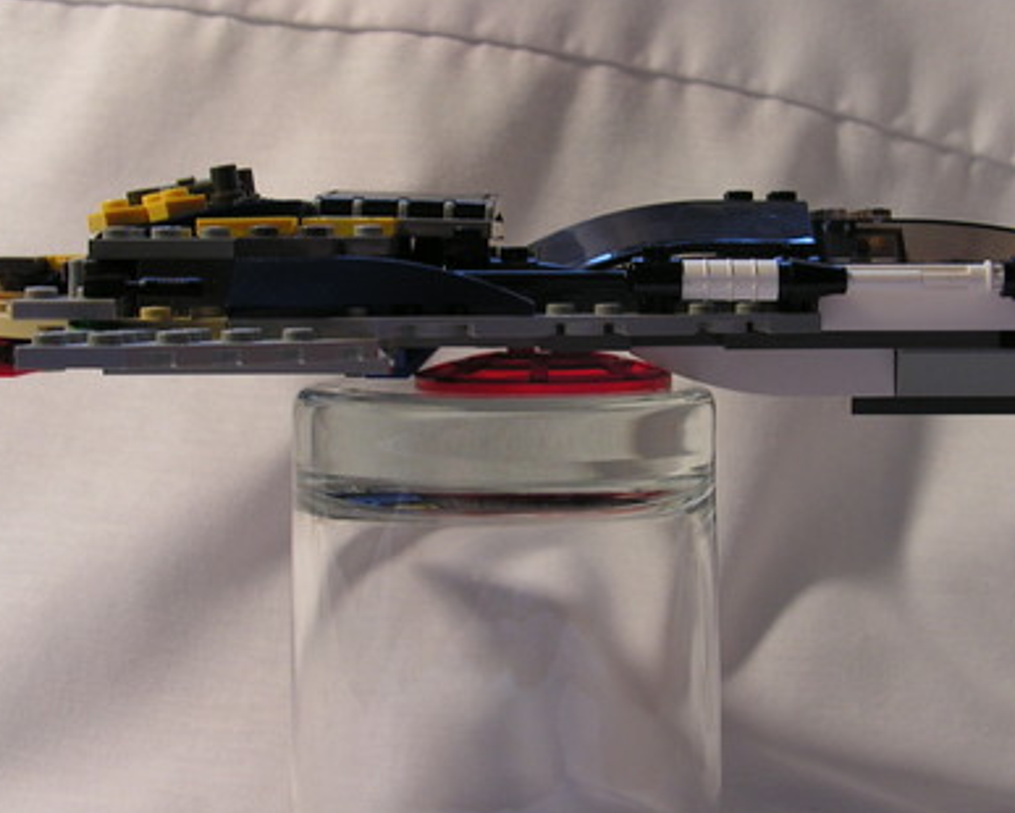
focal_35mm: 62
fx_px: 1863
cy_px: 367
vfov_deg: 24.6
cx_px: 590
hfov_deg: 30.4
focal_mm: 8.1
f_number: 3.2
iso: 80
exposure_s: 1/40
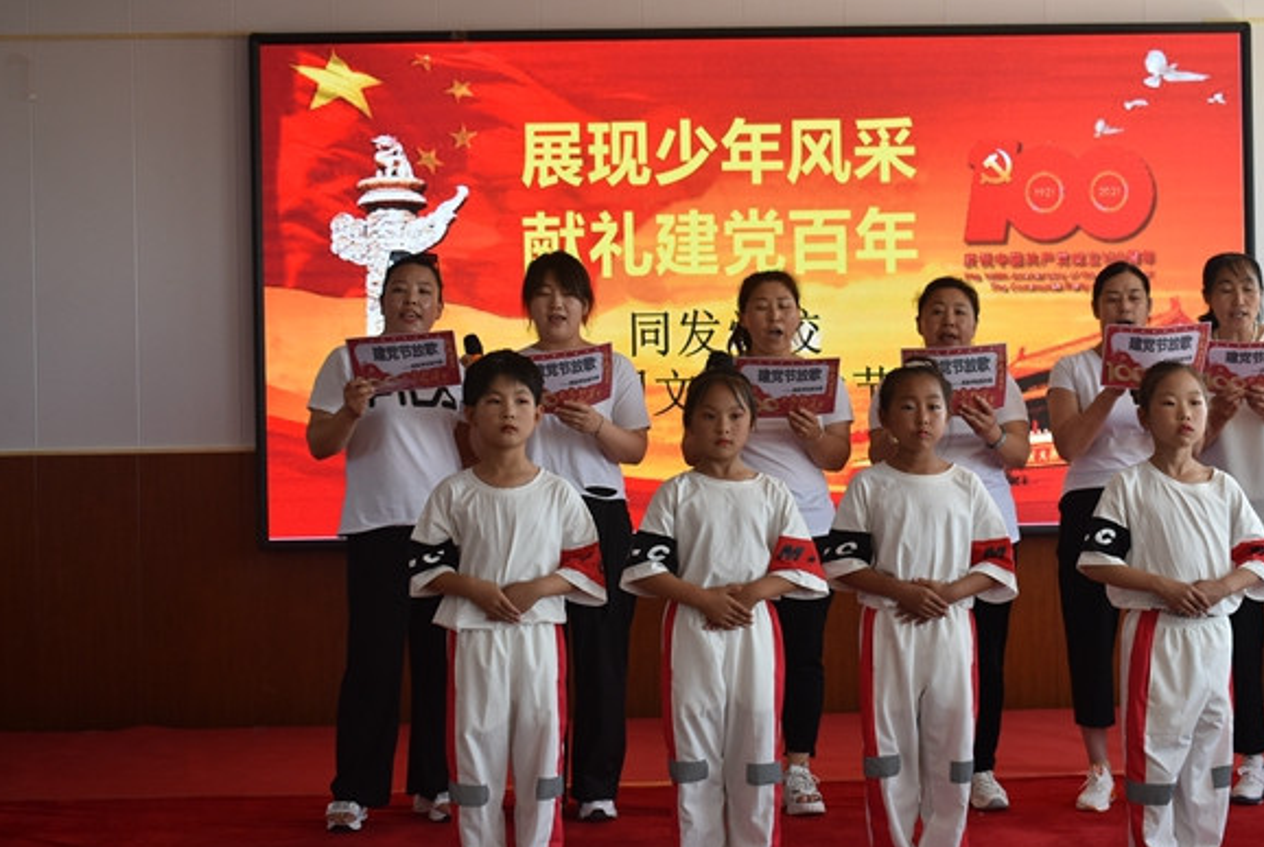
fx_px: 2109
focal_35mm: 60
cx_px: 735
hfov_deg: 33.3
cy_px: 410
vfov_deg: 22.7
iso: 400
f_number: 5
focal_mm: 34
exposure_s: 1/100
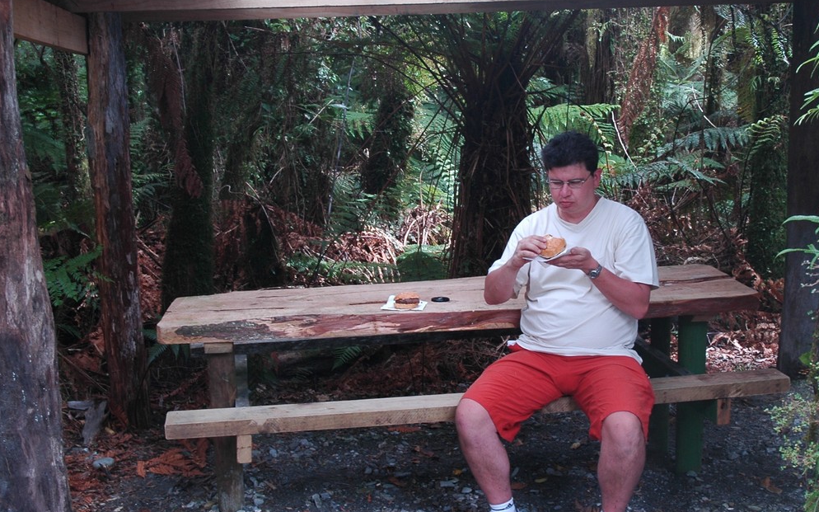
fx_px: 1289
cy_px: 256
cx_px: 480
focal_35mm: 58
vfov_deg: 22.4
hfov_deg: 35.2
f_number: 4
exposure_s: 1/60
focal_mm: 25
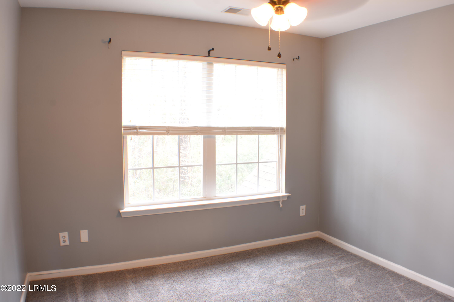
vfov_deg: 36.9
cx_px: 227
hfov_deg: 53.1
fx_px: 454
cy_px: 151
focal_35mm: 36
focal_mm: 24
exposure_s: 1
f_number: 7.1
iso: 100
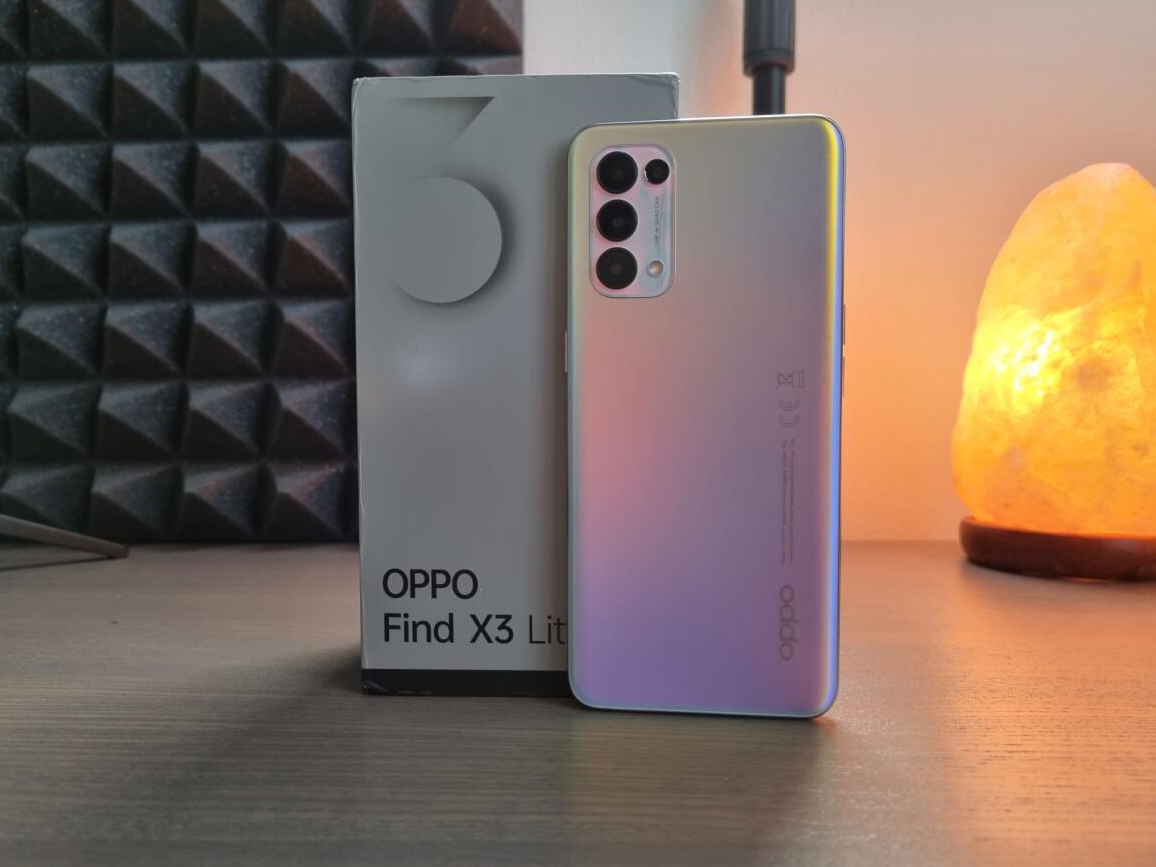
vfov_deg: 51.4
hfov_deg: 65.3
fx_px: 902
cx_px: 577
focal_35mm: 27
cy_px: 432
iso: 160
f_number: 1.8
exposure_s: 1/100
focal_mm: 5.4
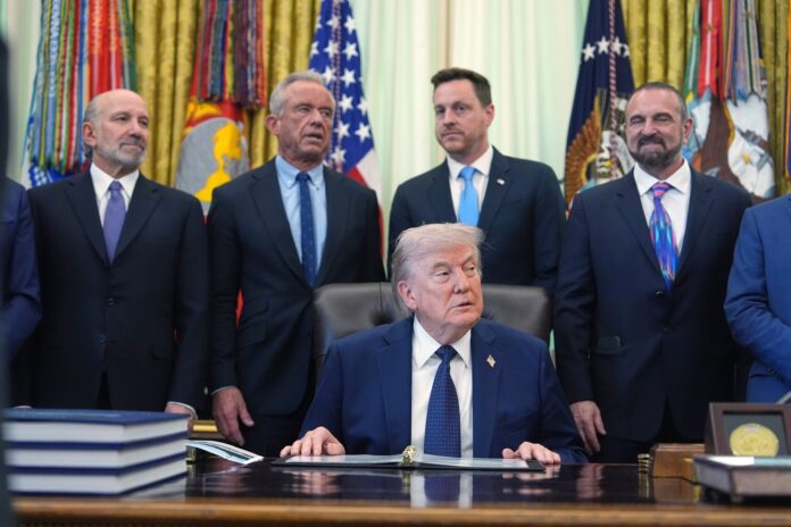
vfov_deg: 21.2
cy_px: 264
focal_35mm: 64
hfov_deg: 31.4
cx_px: 396
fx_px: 1406
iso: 4000
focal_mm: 64
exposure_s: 1/500
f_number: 2.8
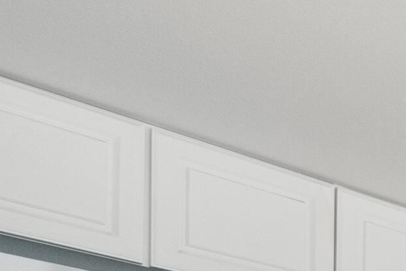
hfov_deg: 17.9
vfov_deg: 14.5
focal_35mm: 72
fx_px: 812
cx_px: 835
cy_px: 596
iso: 4000
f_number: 8
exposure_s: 1/60
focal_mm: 10
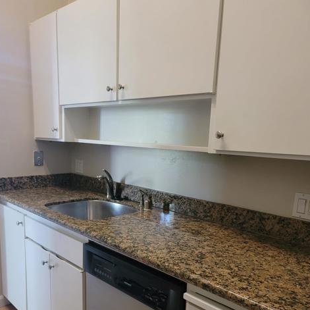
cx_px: 153
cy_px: 189
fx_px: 304
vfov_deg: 53.6
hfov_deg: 54.0
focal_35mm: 30
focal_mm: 7
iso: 320
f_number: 1.8
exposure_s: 1/40
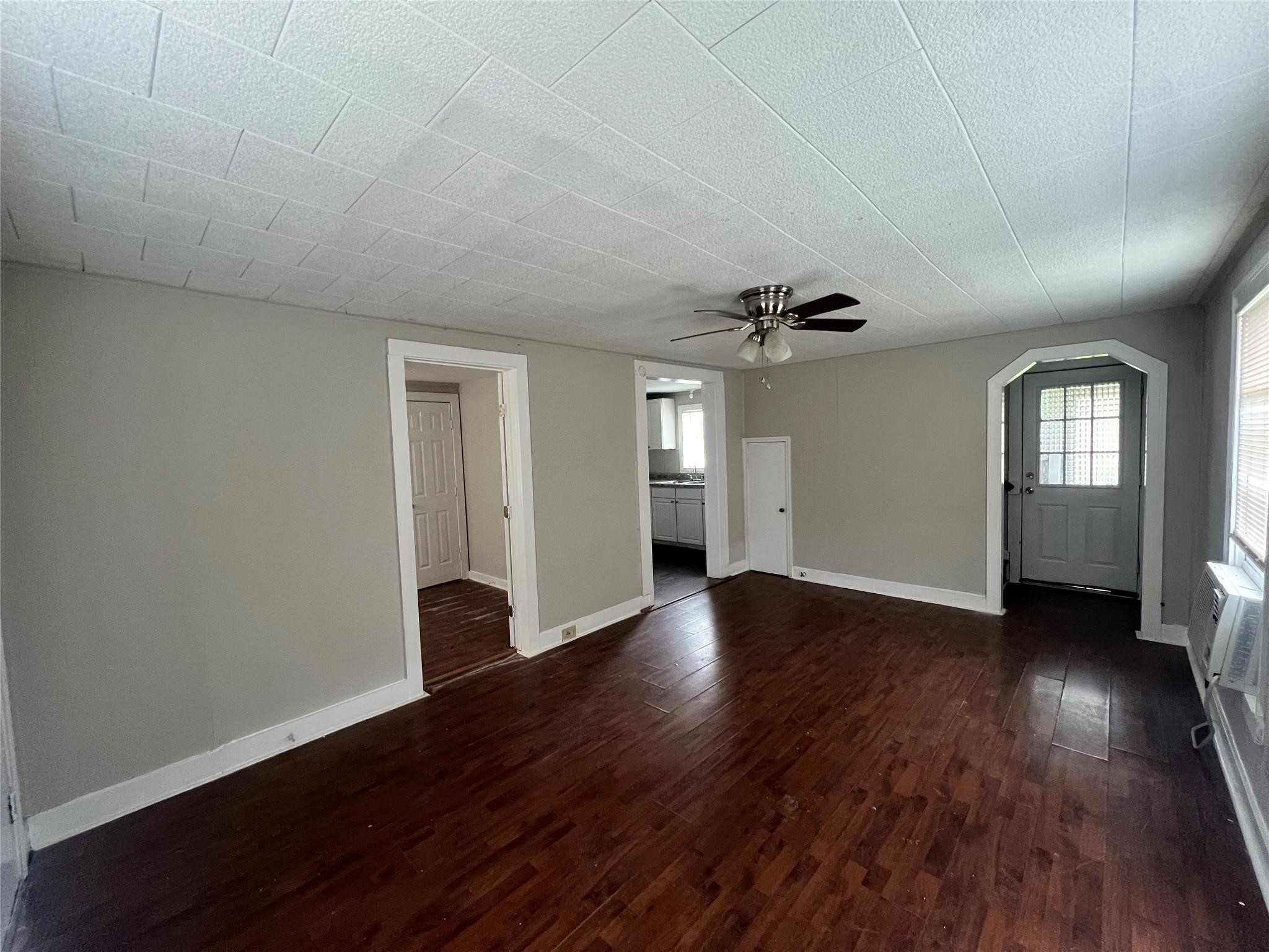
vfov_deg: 89.9
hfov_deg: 106.2
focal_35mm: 13
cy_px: 476
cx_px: 634
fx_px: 477
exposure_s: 1/60
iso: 400
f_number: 1.8
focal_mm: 1.57
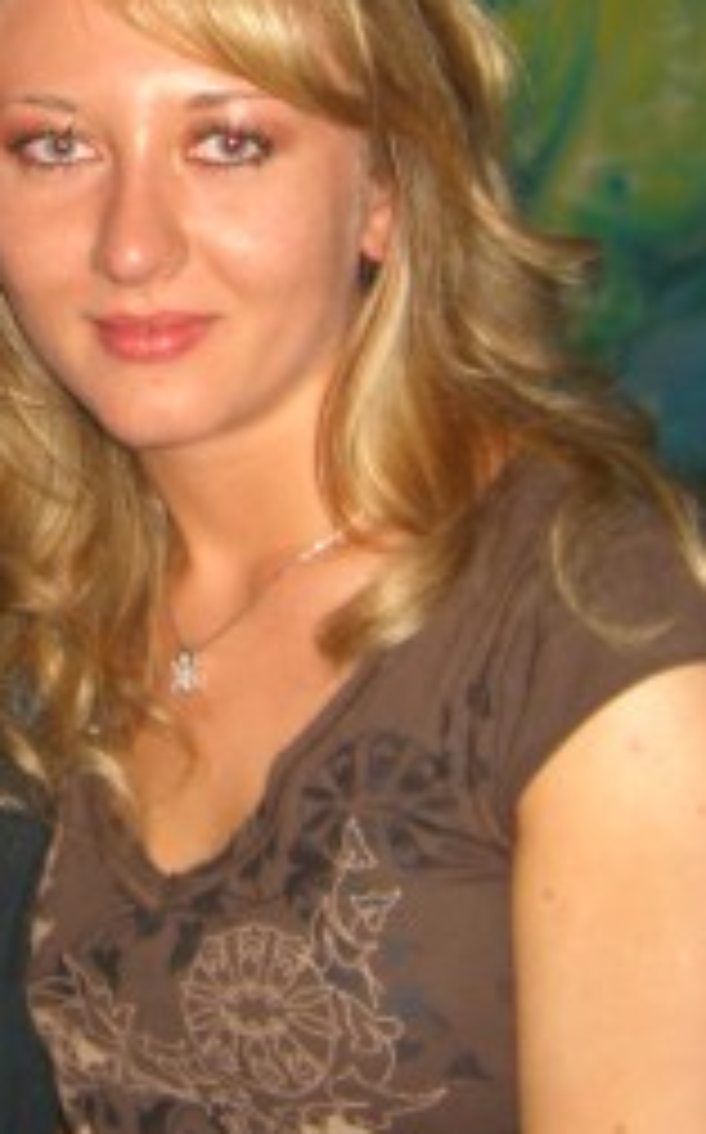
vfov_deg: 21.4
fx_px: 2962
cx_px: 45
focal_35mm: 96
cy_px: 252
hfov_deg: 13.4
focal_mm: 7.9
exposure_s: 1/60
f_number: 2.8
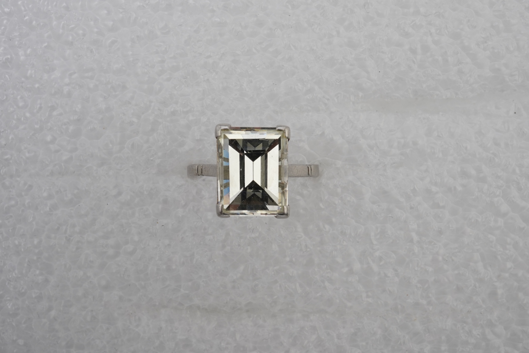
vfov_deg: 29.9
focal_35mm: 45
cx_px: 264
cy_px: 176
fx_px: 661
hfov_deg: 43.6
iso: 500
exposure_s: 1/125
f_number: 20
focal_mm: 30
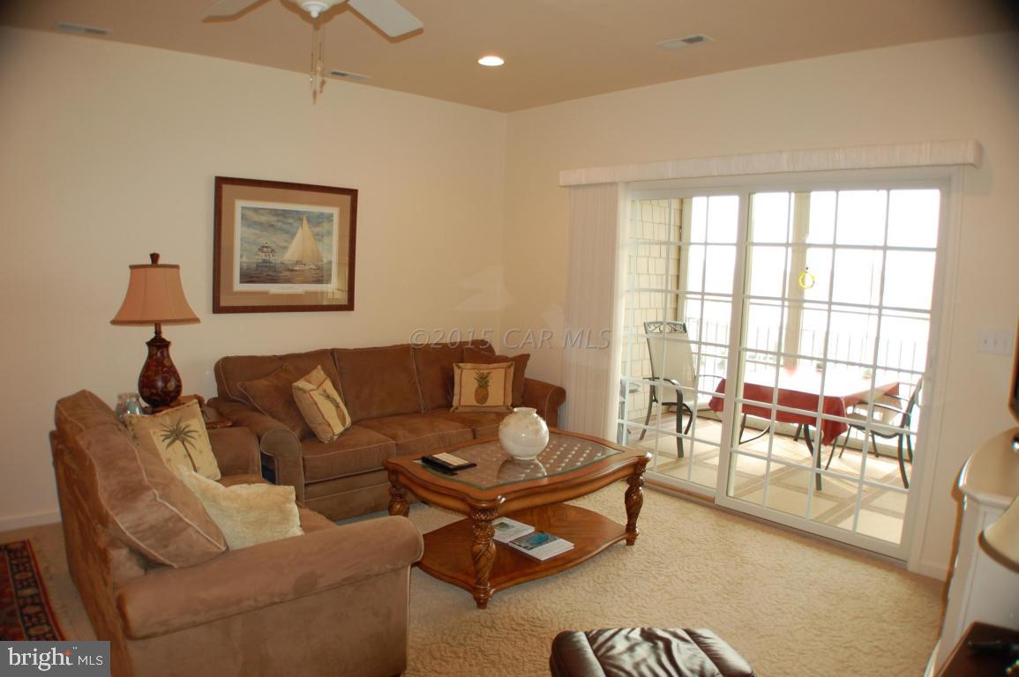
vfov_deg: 43.5
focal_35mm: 30
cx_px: 510
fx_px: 848
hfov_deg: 62.0
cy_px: 338
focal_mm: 20
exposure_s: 1/60
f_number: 3.8
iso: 400
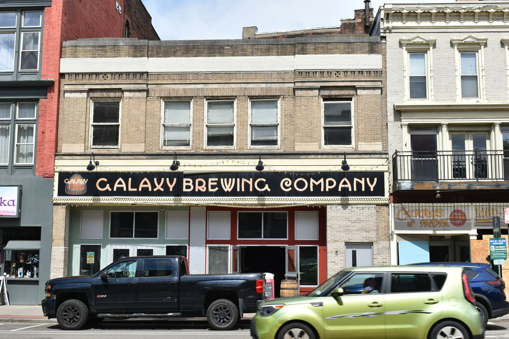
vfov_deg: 28.9
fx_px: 657
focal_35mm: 46
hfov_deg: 42.3
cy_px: 170
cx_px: 254
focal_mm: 31
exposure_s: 1/400
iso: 200
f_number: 10
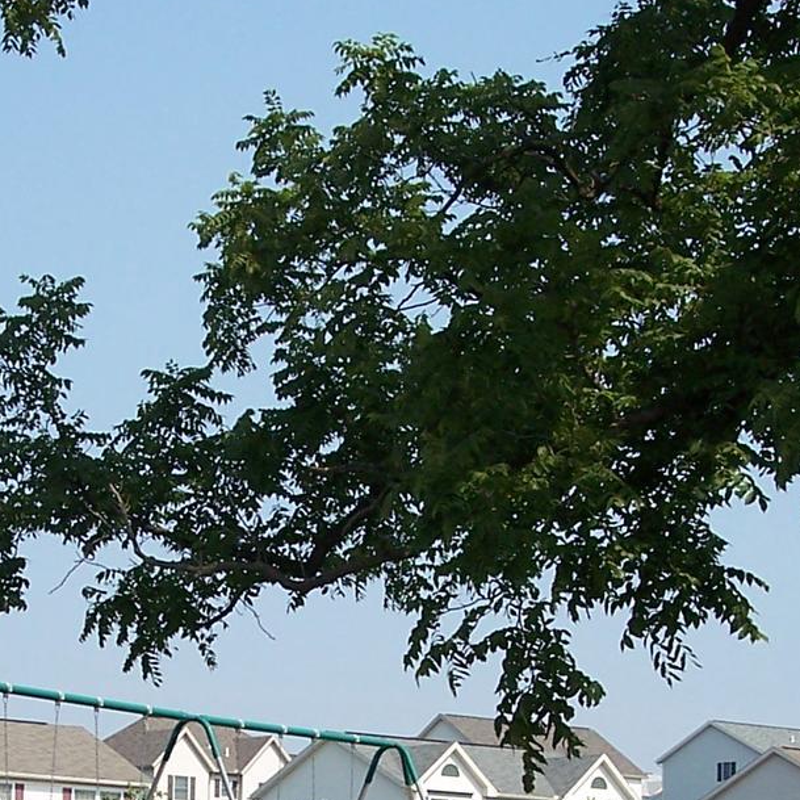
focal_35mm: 116
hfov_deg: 15.0
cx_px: 200
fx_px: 3033
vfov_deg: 15.0
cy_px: 556
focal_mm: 8
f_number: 4
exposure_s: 1/750
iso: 100
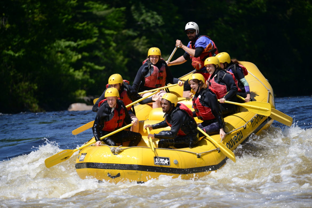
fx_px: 2600
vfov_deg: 4.6
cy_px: 104
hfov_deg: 6.9
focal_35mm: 300
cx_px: 156
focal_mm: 300
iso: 800
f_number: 5.6
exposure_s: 1/3200
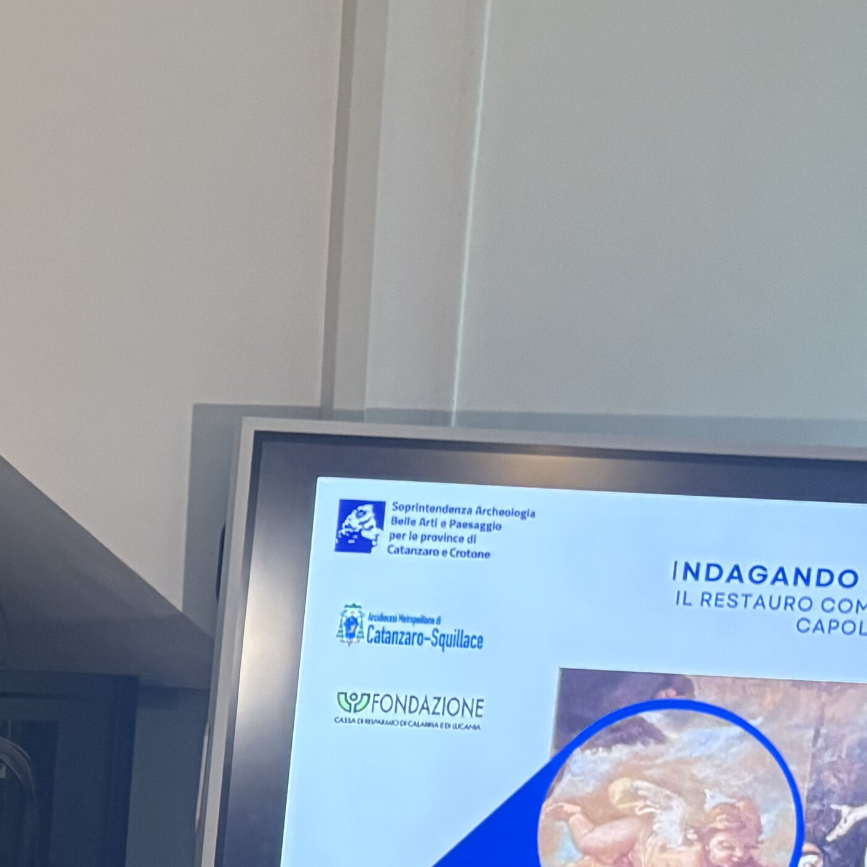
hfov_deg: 16.7
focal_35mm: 93
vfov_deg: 18.2
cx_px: -500
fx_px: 2635
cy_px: 873
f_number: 1.6
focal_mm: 5.96
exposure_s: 1/60
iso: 250
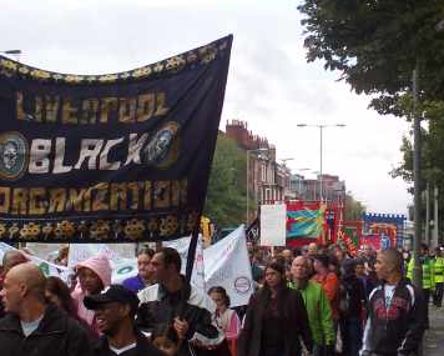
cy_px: 124
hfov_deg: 12.7
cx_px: 289
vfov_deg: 10.2
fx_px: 1998
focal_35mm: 152
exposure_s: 1/180
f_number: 4.8
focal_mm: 16.8
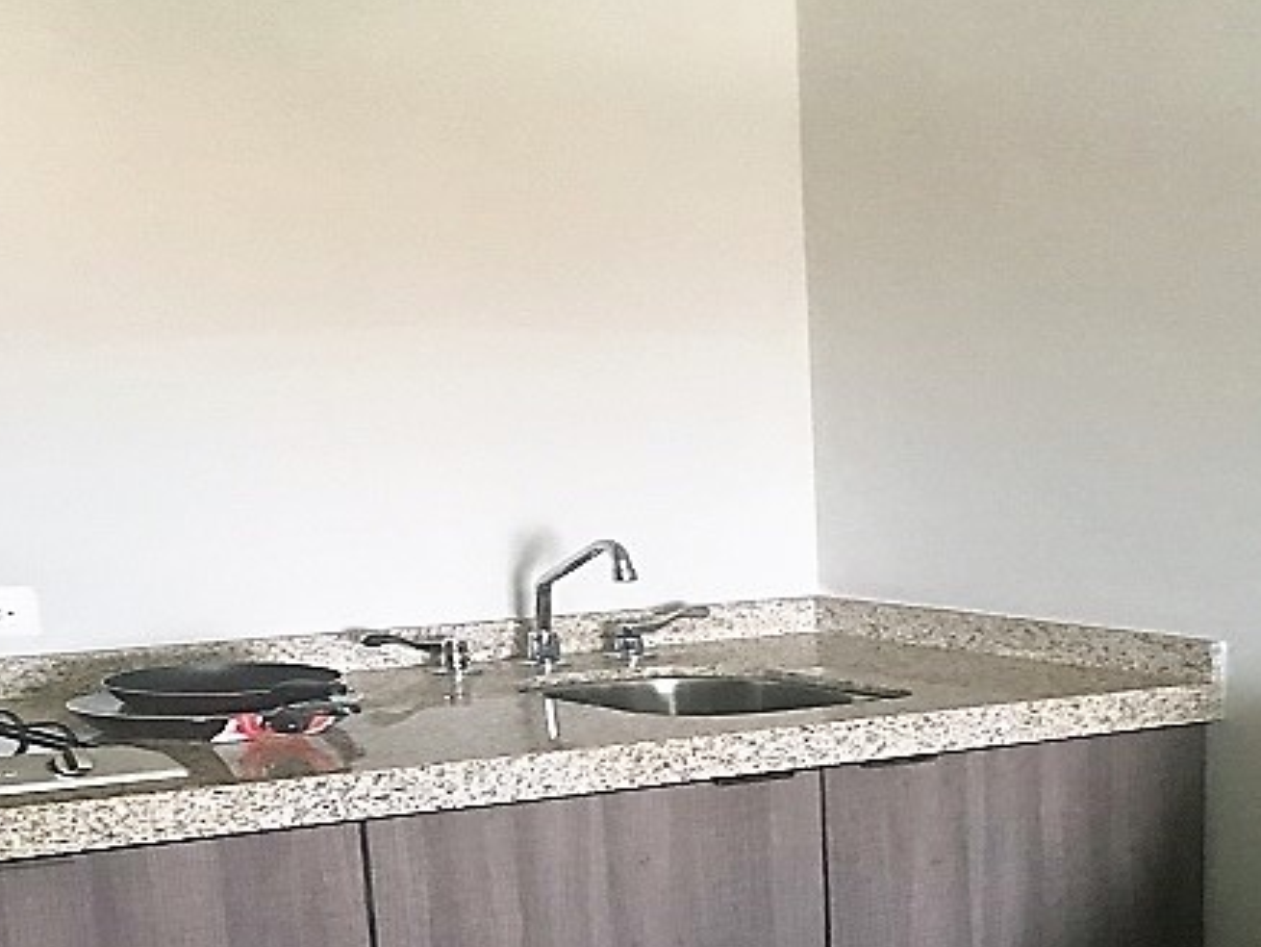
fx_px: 2478
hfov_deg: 28.3
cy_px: 722
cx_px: 877
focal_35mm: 68
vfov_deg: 21.4
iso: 200
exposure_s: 1/24
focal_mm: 4.15
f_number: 2.2
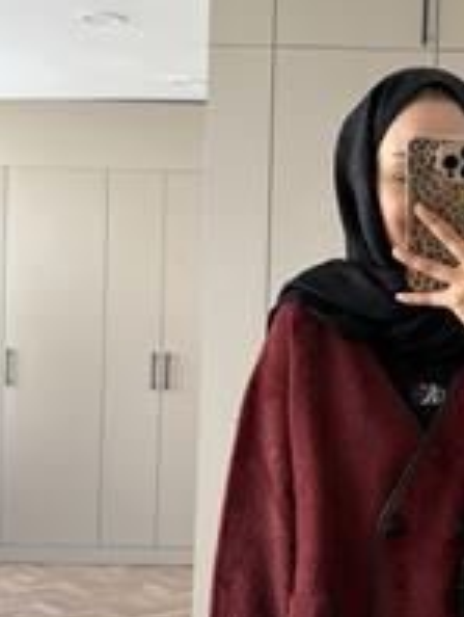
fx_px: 892
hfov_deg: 27.7
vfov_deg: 36.9
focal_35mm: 50
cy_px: 485
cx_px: 452
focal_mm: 6.76
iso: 160
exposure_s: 1/121
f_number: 1.78
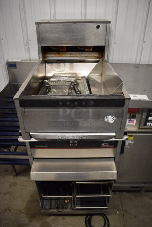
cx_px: 76
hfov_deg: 48.0
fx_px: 171
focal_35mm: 27
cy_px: 114
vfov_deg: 67.4
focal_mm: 18
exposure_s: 1/200
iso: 800
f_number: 3.5
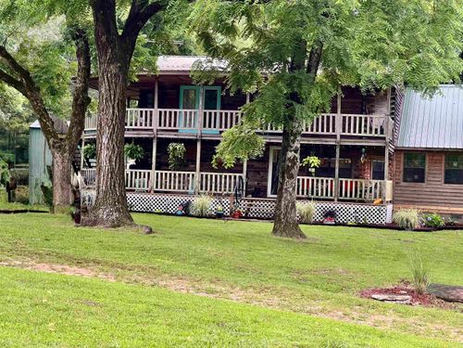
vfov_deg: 19.1
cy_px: 174
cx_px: 232
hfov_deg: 25.3
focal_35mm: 77
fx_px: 1030
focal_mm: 9
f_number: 2.8
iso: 200
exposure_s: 1/99
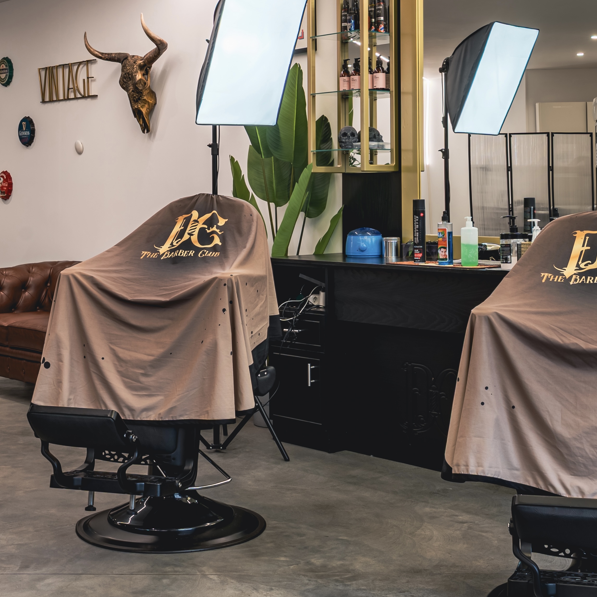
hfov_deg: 28.1
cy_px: 185
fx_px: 1190
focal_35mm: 61
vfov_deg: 27.9
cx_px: 269
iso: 50
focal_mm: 24
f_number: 11
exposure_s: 1/8
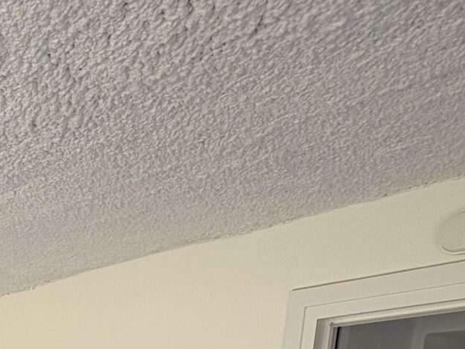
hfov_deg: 28.3
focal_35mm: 57
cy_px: 634
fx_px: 766
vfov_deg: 19.2
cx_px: -128
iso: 40
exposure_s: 1/143
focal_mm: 2.22
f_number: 2.2
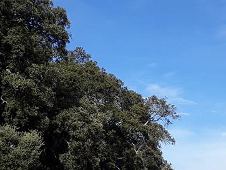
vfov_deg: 20.7
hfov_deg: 27.6
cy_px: 163
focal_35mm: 69
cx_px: 182
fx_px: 451
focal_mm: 3.6
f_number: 1.9
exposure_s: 1/1241
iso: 40
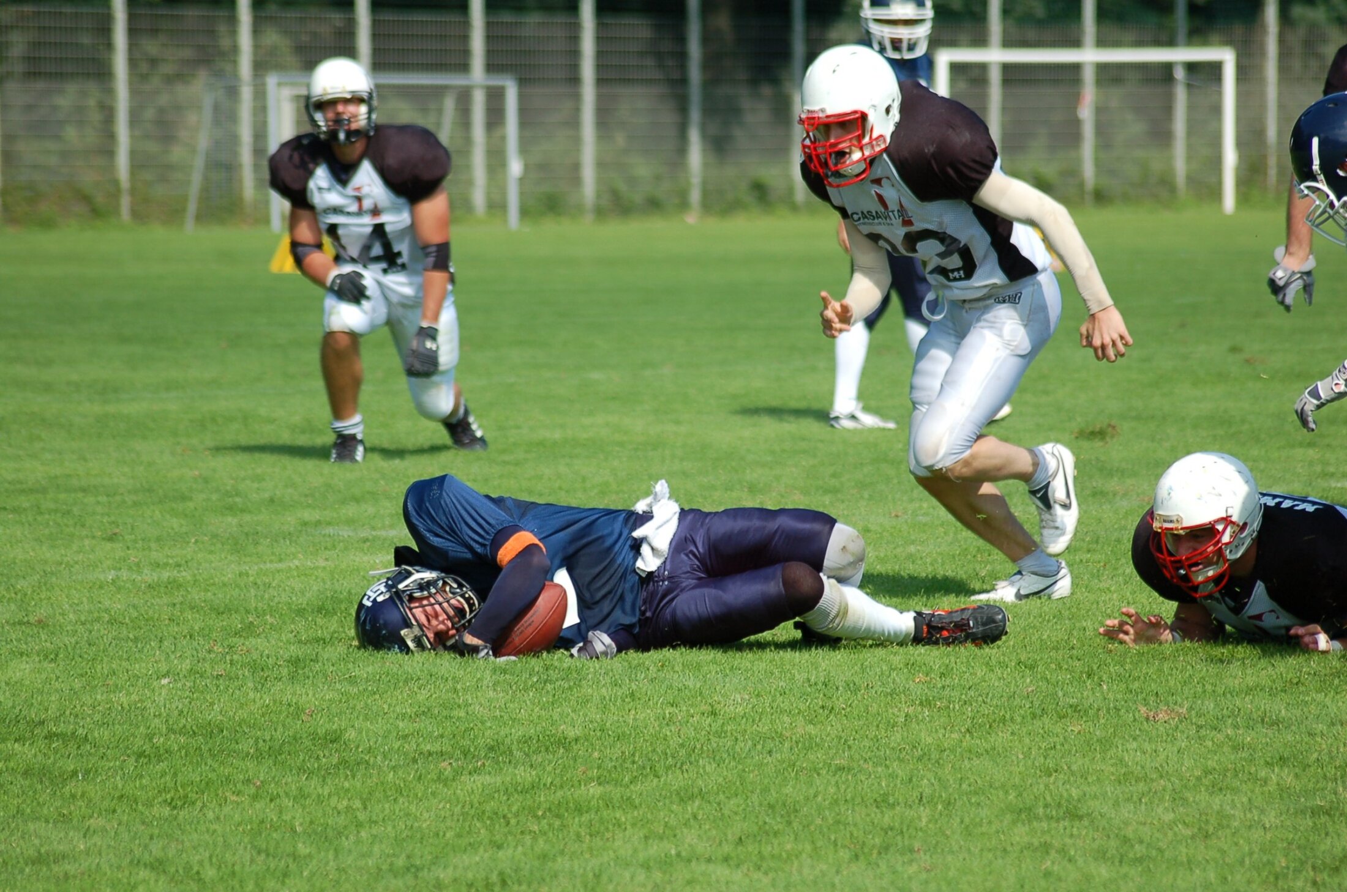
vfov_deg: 6.8
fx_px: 7563
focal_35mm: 202
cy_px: 446
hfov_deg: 10.2
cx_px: 674
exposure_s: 1/1000
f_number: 4.5
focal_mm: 135
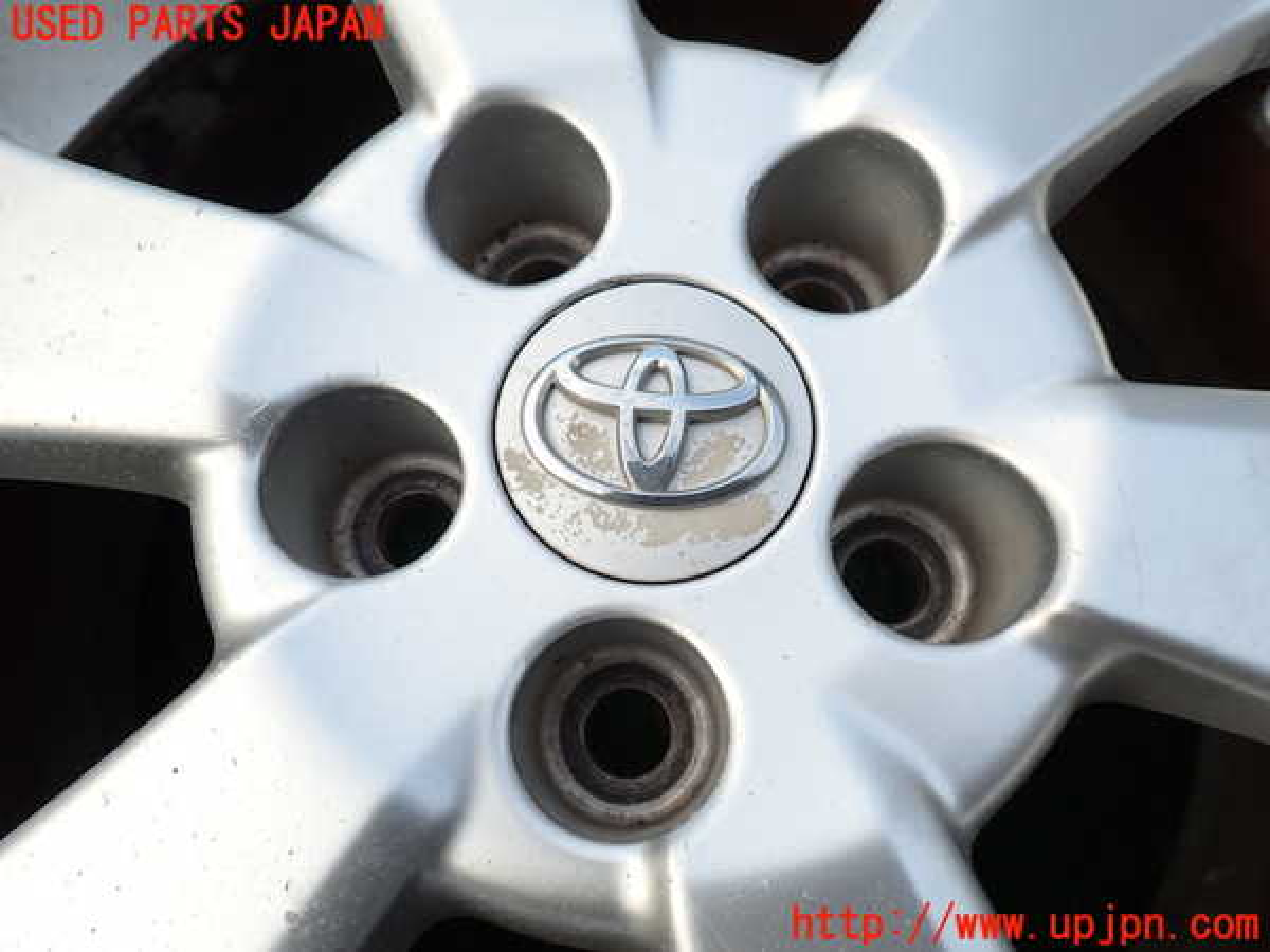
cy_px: 476
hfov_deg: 69.4
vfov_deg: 54.9
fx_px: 917
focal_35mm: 25
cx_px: 635
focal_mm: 4.5
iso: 100
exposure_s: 1/100
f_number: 2.8
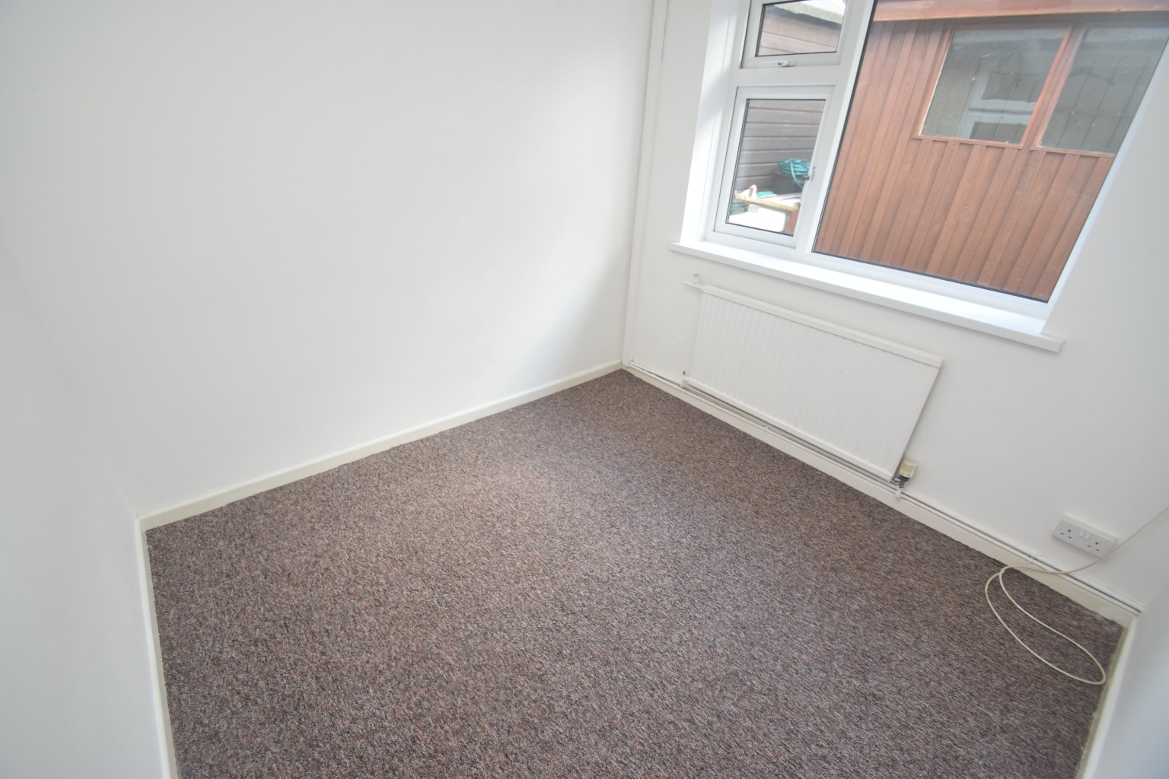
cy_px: 390
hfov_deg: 100.4
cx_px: 584
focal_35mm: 15
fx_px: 487
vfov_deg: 77.3
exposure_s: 1/100
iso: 800
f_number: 5
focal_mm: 10
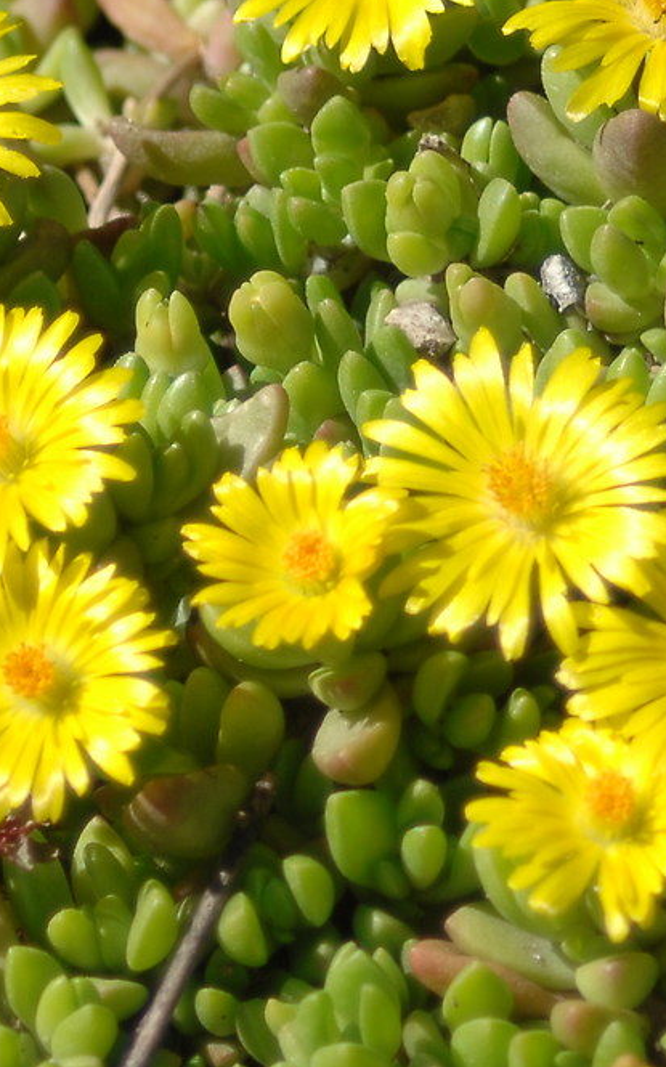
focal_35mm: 386
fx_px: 11222
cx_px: 502
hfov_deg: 3.4
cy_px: 460
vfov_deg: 5.4
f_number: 5
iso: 100
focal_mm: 70
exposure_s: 1/200
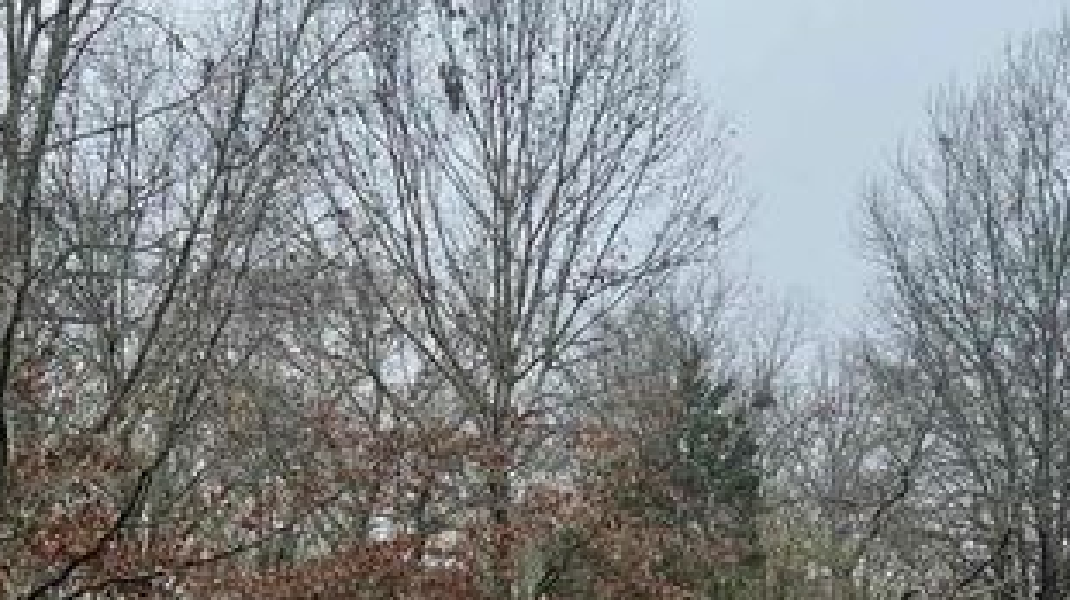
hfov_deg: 33.6
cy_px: 736
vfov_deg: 18.6
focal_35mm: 61
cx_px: 815
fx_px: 1730
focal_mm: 5.7
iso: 50
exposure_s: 1/1468
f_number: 1.5
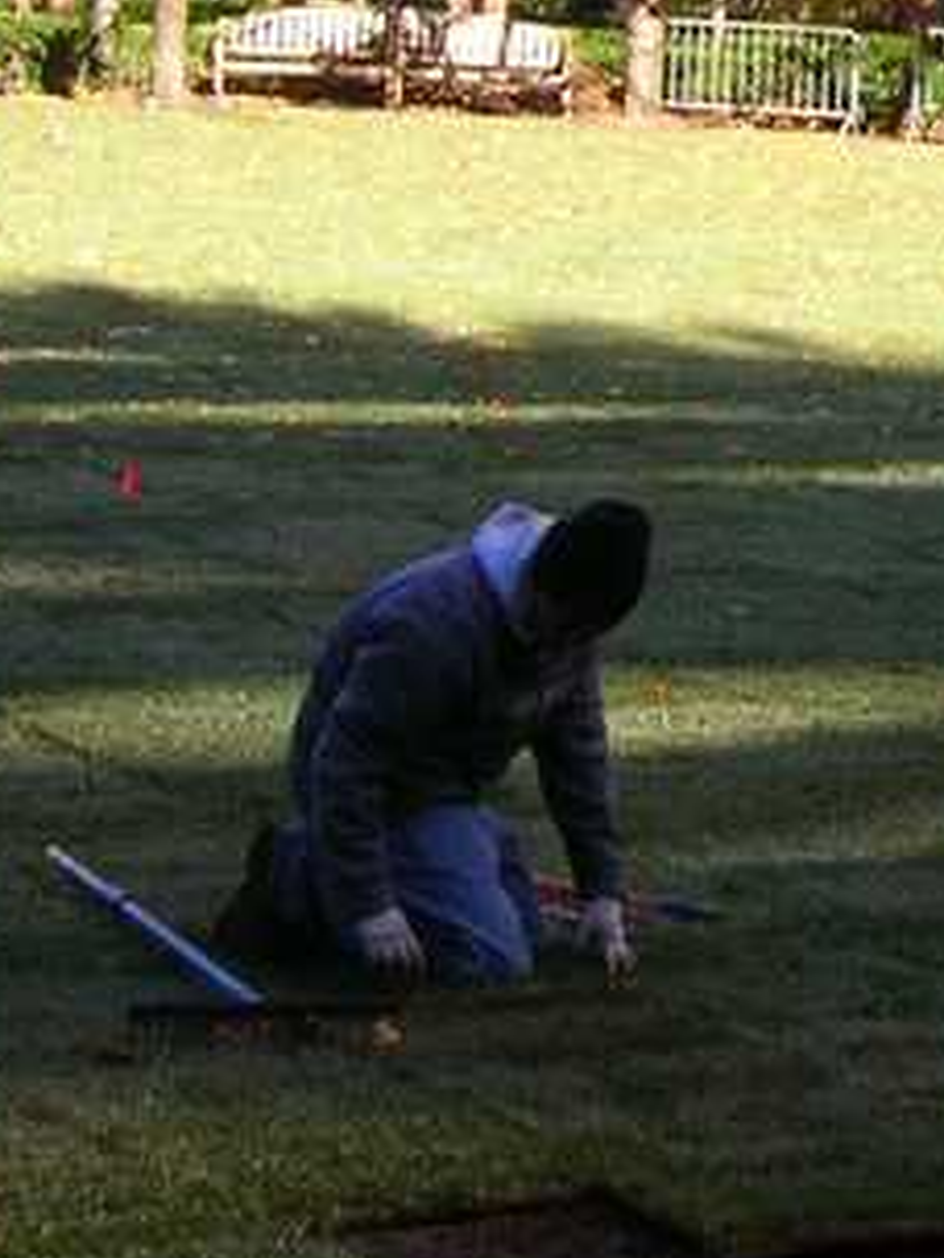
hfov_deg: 12.7
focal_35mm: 112
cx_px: 1296
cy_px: -319
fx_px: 4072
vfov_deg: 16.7
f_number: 4.9
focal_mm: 5.7
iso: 50
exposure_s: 1/100
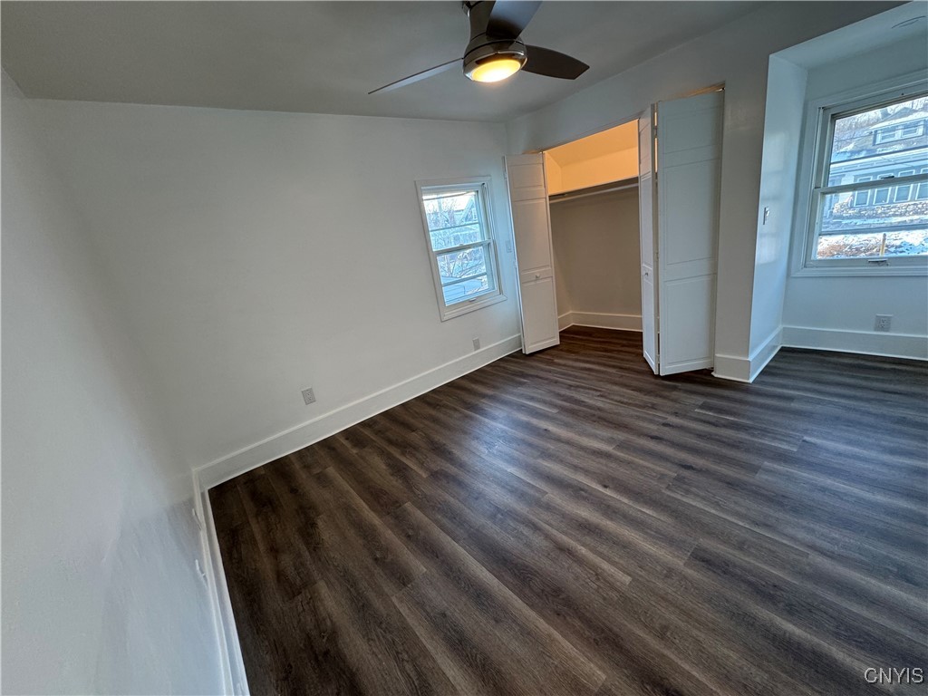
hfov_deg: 102.1
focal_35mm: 14
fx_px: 375
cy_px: 348
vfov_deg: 85.7
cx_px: 464
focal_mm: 2.22
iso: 160
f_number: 2.2
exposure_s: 1/60
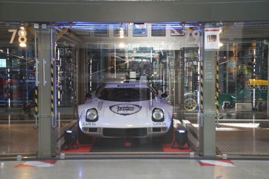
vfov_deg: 20.1
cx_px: 134
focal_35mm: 68
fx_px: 504
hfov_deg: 29.9
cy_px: 90
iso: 1000
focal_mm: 45
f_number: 4.5
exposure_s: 1/160
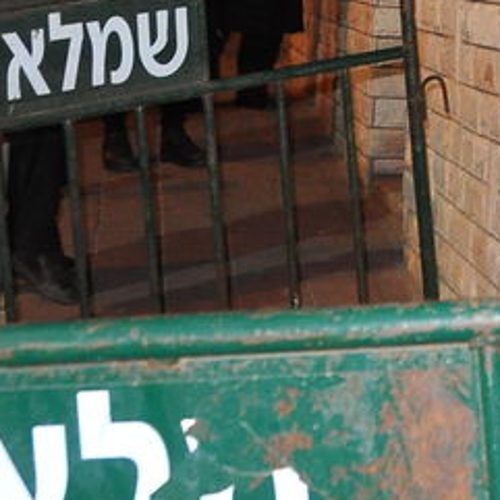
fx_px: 2173
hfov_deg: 11.6
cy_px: -235
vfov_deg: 12.5
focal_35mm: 133
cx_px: 1035
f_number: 5
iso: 1600
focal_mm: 18
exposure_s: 1/125
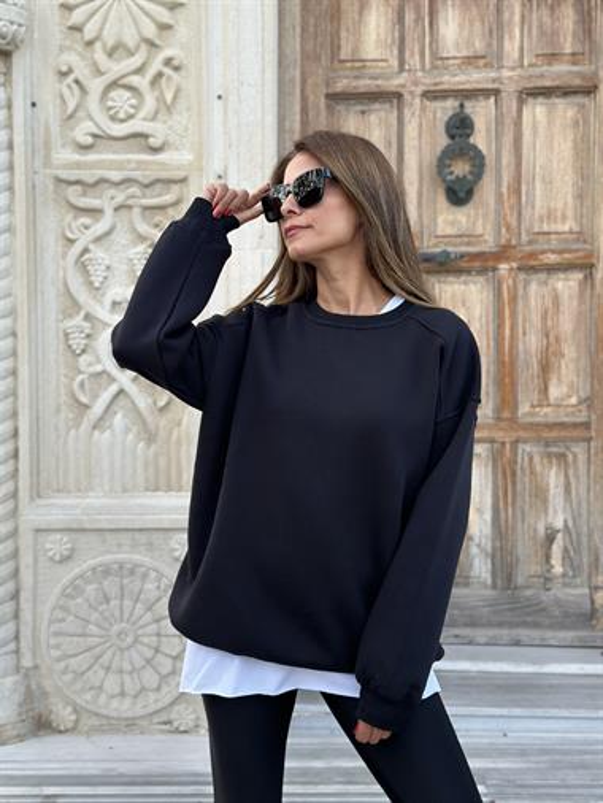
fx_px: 1114
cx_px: 302
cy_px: 402
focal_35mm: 48
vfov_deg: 39.6
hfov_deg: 30.3
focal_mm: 6.86
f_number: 1.78
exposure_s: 1/183
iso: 80
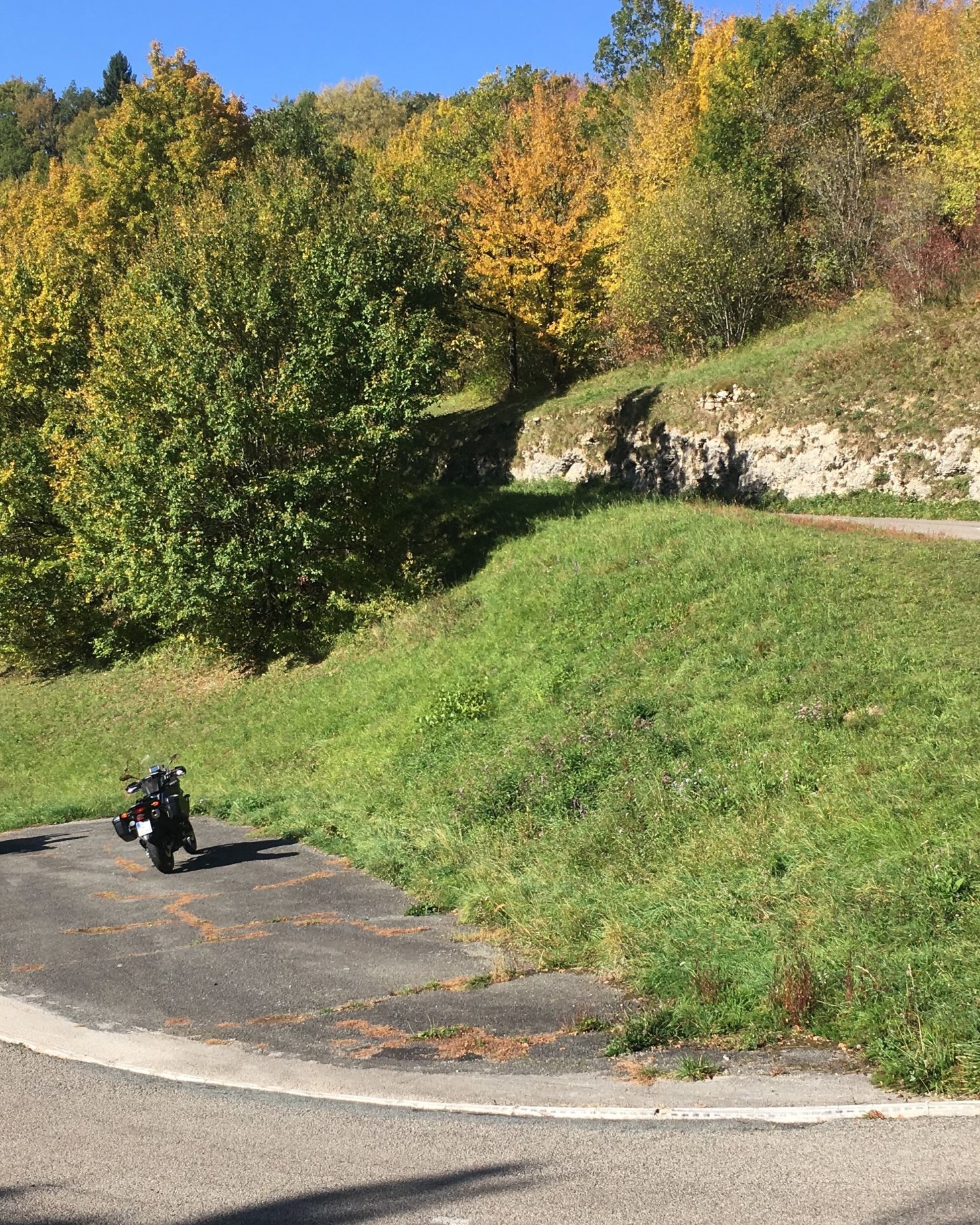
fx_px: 1668
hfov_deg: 32.7
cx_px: 512
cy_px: 678
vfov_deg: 40.3
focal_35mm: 46
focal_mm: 4.15
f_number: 2.2
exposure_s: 1/986
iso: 25
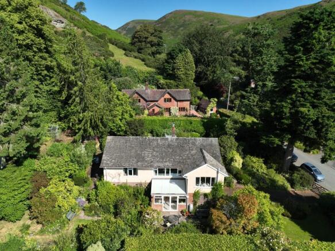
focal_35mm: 24
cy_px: 126
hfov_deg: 71.6
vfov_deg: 56.8
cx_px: 168
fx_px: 232
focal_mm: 12.29
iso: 130
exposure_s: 1/2500
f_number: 2.8
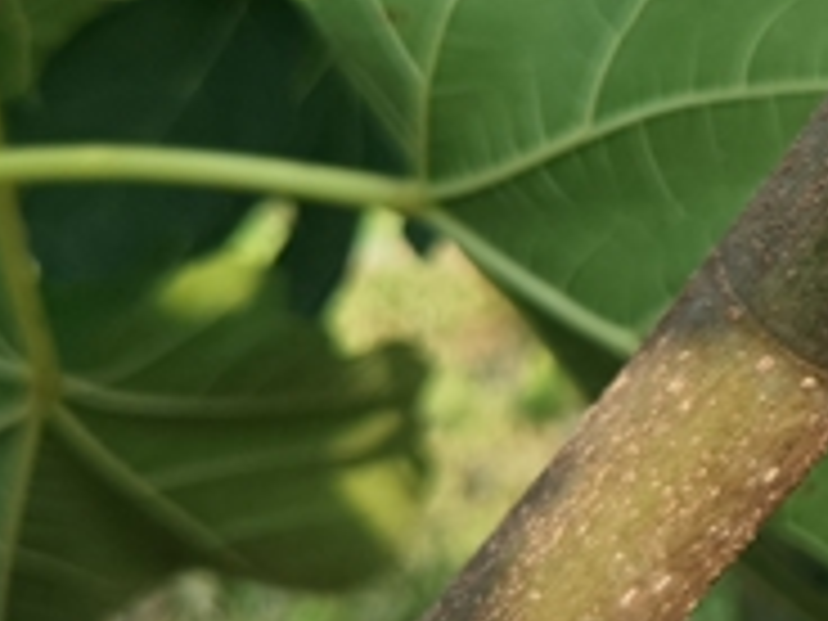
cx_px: 1278
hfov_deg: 18.3
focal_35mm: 94
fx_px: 2248
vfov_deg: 15.5
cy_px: 40
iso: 50
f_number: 1.9
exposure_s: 1/1247
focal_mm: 6.71
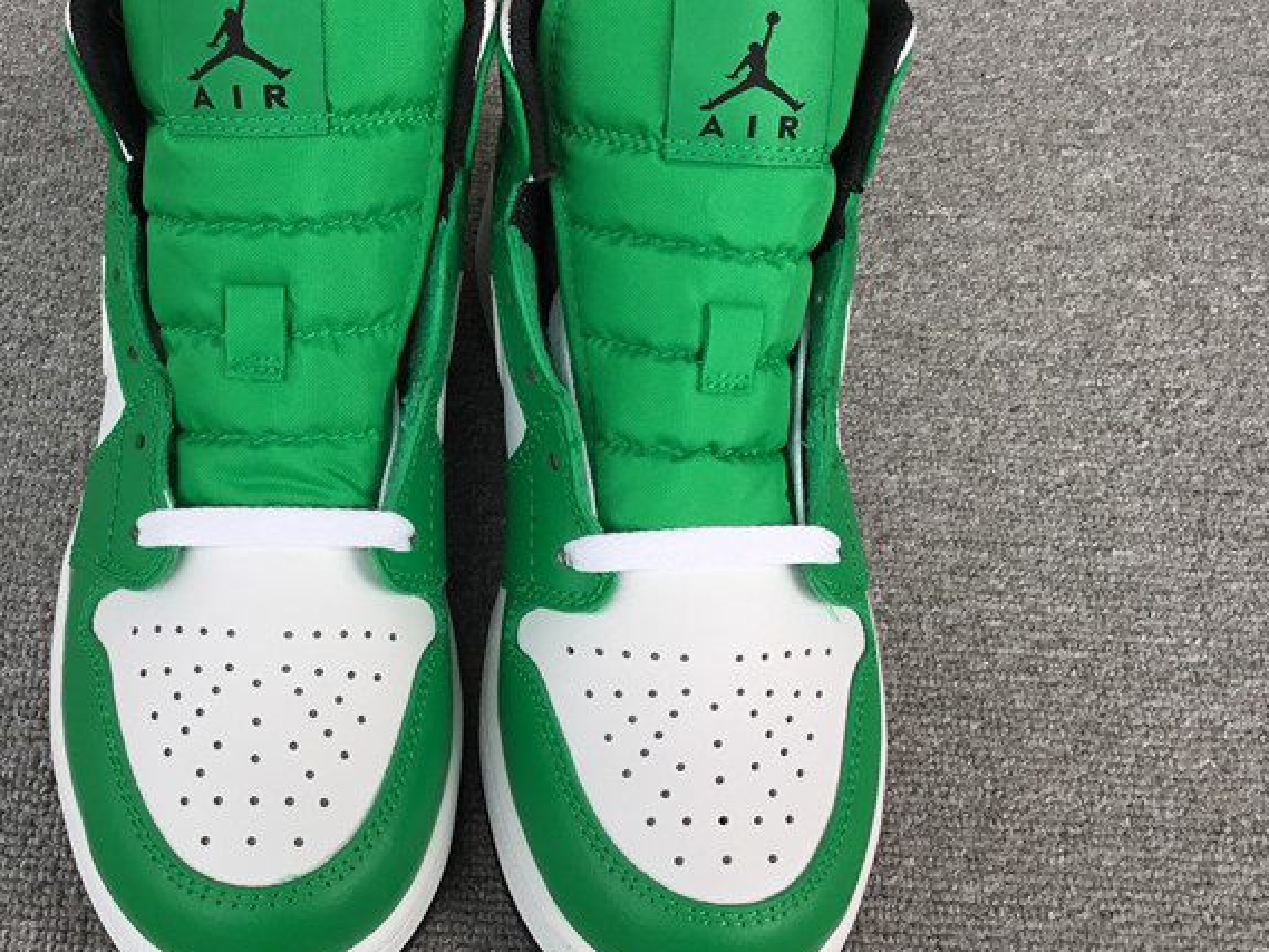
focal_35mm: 49
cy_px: 414
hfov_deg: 38.6
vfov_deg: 29.7
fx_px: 1797
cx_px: 466
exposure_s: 1/234
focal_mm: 3.3
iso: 25
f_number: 2.4
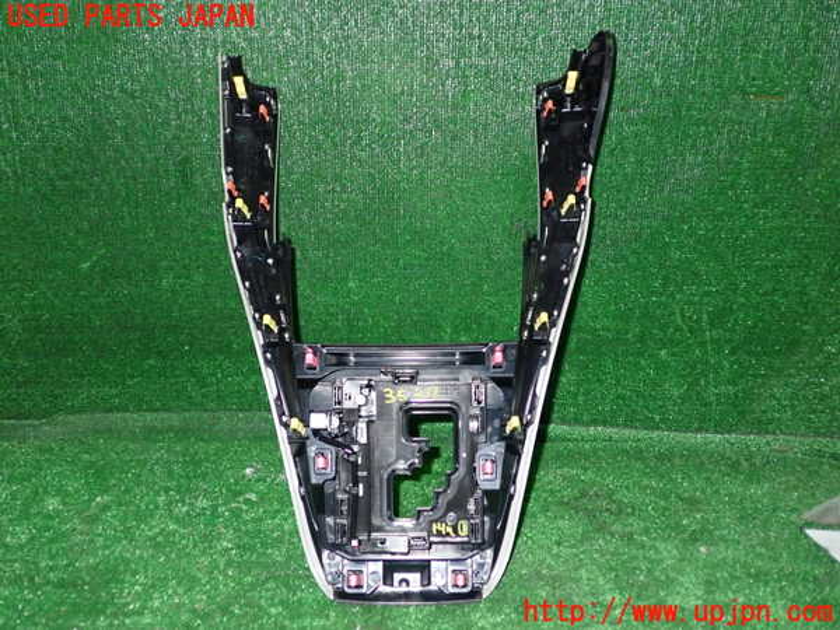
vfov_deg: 44.2
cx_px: 420
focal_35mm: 32
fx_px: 777
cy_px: 315
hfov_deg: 56.8
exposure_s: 1/30
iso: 1000
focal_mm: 5.79
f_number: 7.1
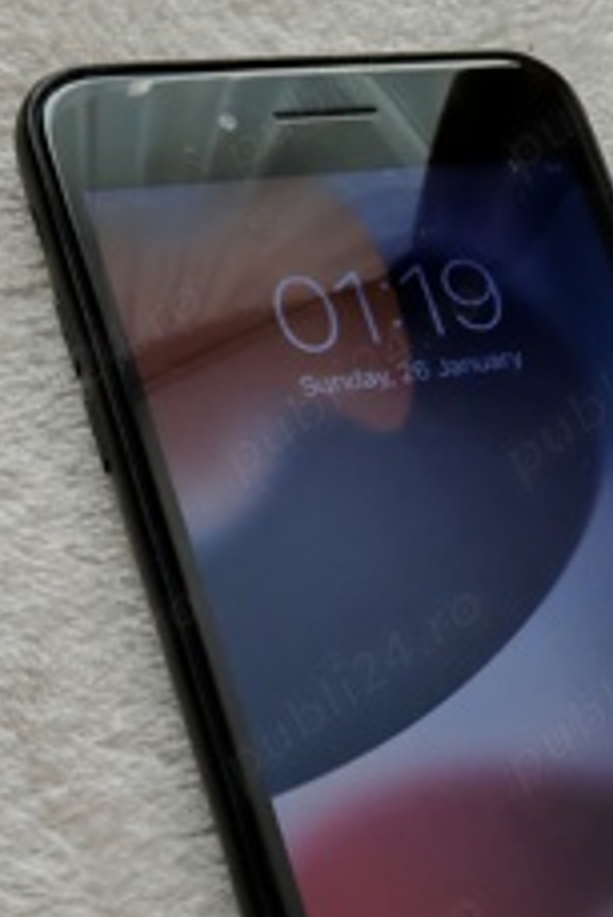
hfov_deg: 27.0
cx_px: 493
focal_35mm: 49
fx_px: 1250
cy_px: 753
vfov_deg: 38.6
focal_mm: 1.96
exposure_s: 1/100
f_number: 2.2
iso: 80
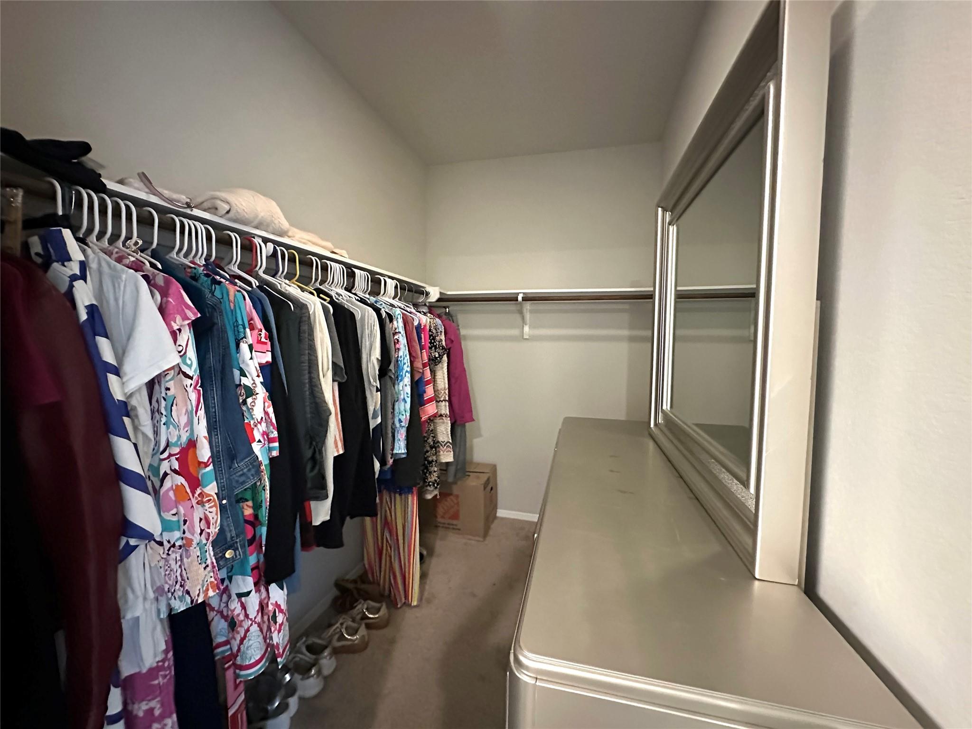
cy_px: 364
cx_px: 486
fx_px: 393
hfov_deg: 102.1
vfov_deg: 85.7
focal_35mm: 14
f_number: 2.2
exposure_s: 1/40
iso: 1250
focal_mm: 2.22
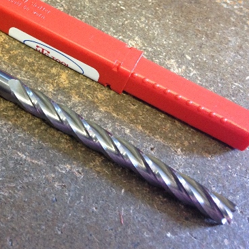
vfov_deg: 33.3
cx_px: 43
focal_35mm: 51
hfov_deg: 32.3
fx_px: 415
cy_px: 95
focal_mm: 4.12
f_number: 2.4
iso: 200
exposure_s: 1/20
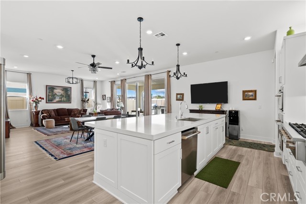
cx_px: 153
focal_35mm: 15
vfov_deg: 77.4
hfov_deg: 100.4
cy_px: 102
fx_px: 128
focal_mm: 15
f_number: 9
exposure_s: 1/4
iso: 200
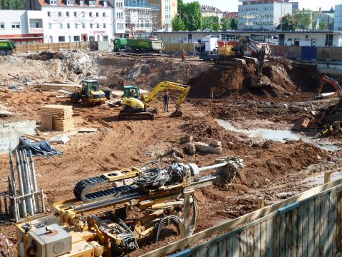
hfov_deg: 39.7
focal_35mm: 48
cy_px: 128
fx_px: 474
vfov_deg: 30.3
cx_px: 171
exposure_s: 1/250
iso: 80
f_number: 4
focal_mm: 7.9
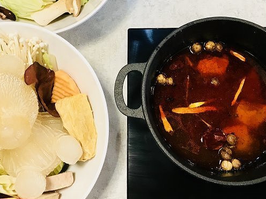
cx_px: 124
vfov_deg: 31.5
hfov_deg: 42.1
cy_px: 45
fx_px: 346
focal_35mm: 45
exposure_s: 1/30
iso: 40
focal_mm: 3.99
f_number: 1.8
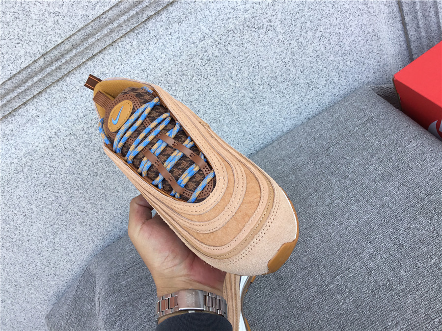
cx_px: 221
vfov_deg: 45.4
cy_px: 166
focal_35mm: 31
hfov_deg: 58.4
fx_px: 396
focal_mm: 3.3
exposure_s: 1/302
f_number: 2.4
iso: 25
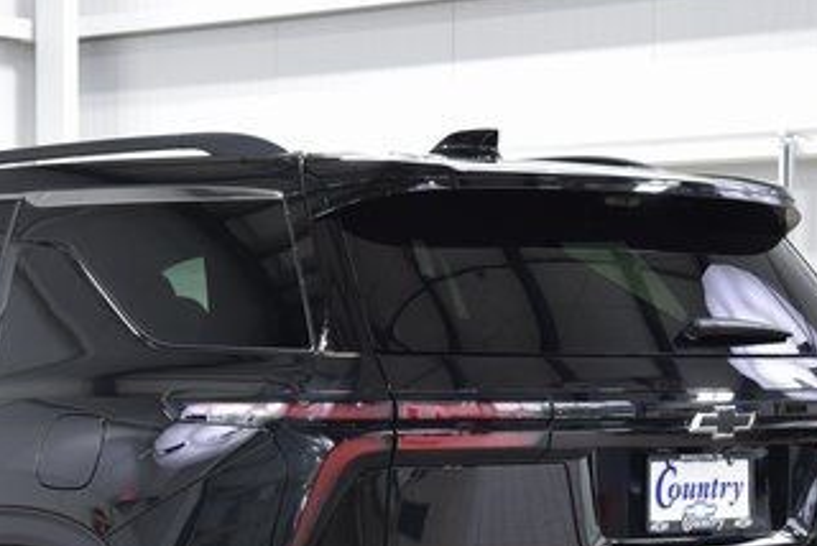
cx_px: 197
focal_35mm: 108
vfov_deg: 12.6
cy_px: 517
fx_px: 2453
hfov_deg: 18.8
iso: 800
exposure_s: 1/15
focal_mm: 36
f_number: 6.3
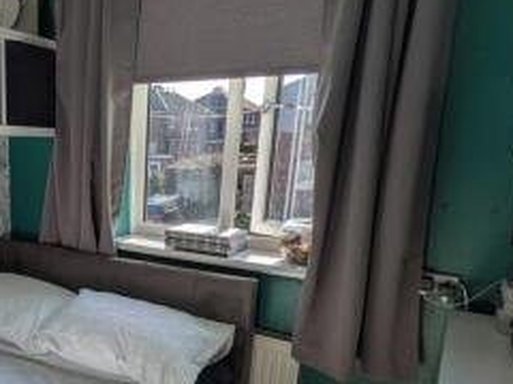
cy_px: 270
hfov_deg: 49.2
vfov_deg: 41.0
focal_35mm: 34
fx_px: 504
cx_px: 69
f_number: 2.2
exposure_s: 1/809
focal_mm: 1.85
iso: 44
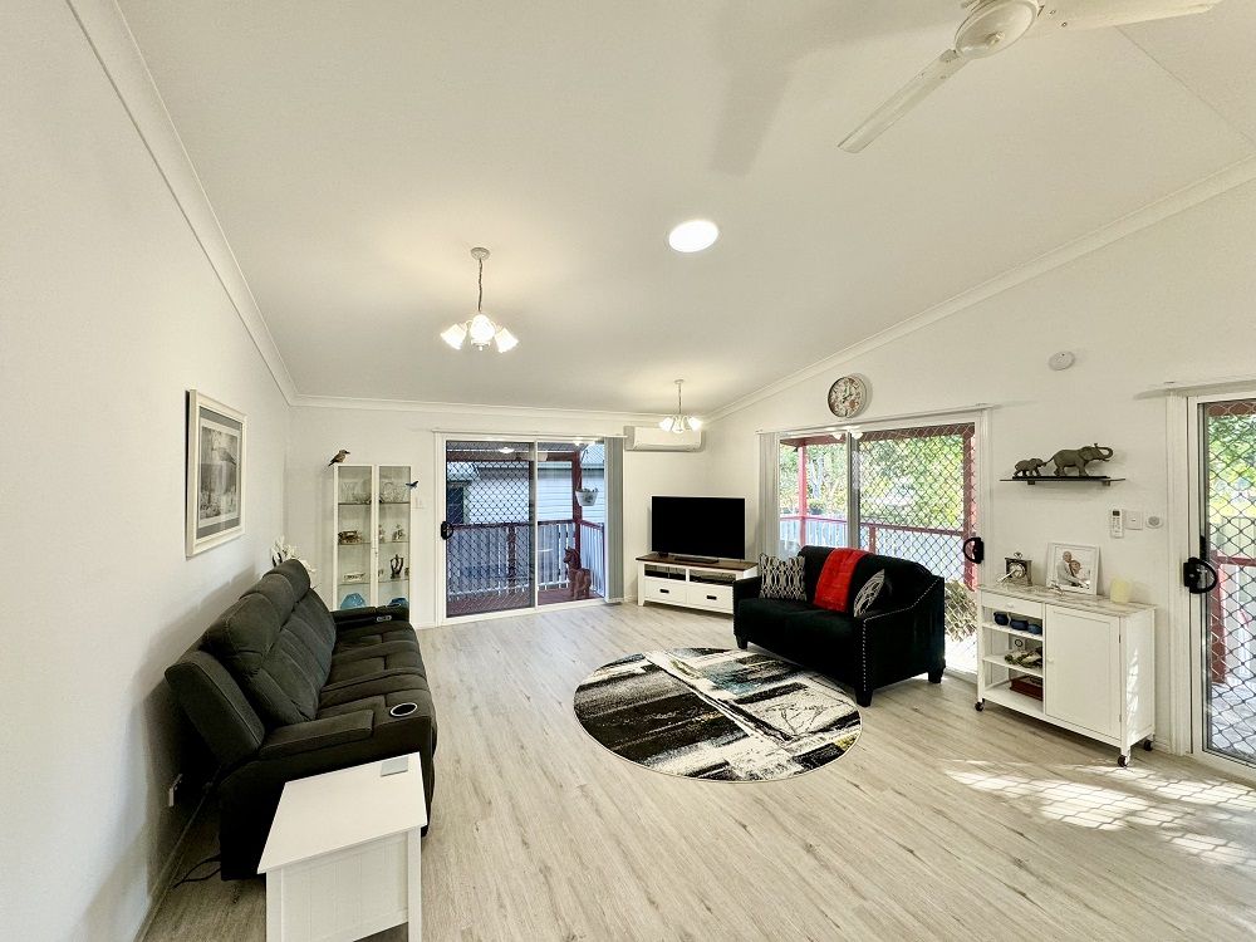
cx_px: 628
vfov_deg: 85.7
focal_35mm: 14
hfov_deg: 102.1
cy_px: 471
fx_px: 508
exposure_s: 1/100
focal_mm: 2.22
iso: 160
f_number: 2.2
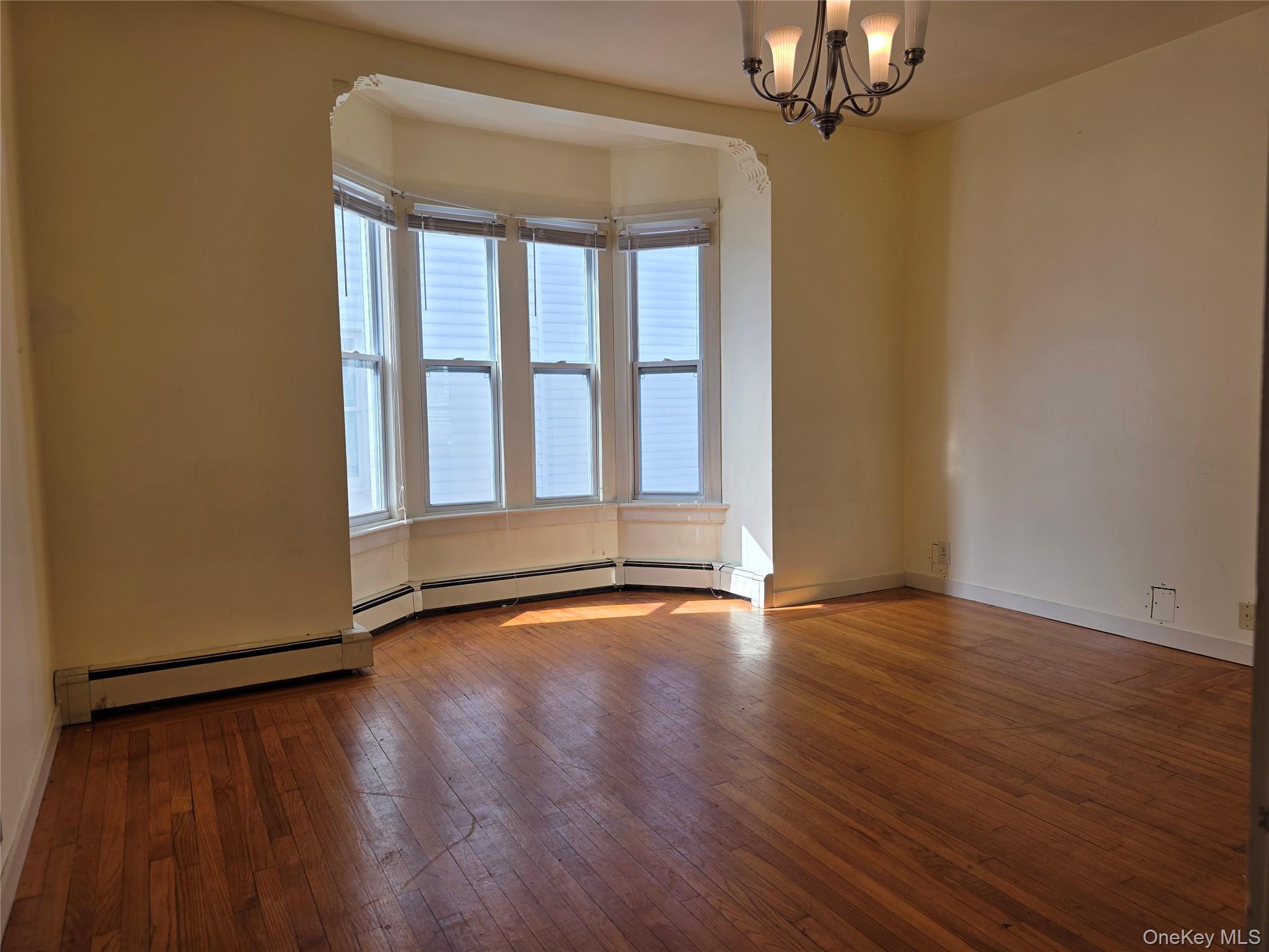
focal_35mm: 23
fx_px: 843
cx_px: 634
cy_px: 476
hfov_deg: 73.9
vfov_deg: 58.9
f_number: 1.7
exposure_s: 1/131
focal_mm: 6.3
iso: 12
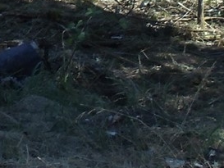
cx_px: -295
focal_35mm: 258
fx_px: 1670
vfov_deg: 5.7
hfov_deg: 7.2
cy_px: -116
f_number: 3.5
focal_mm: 6
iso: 80
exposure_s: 1/250
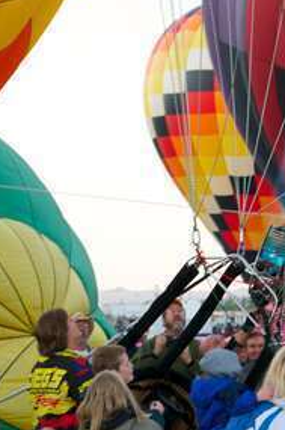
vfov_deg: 8.6
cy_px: 130
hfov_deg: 5.7
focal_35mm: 239
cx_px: 252
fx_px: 2848
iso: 500
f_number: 4.5
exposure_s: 1/125
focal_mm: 85
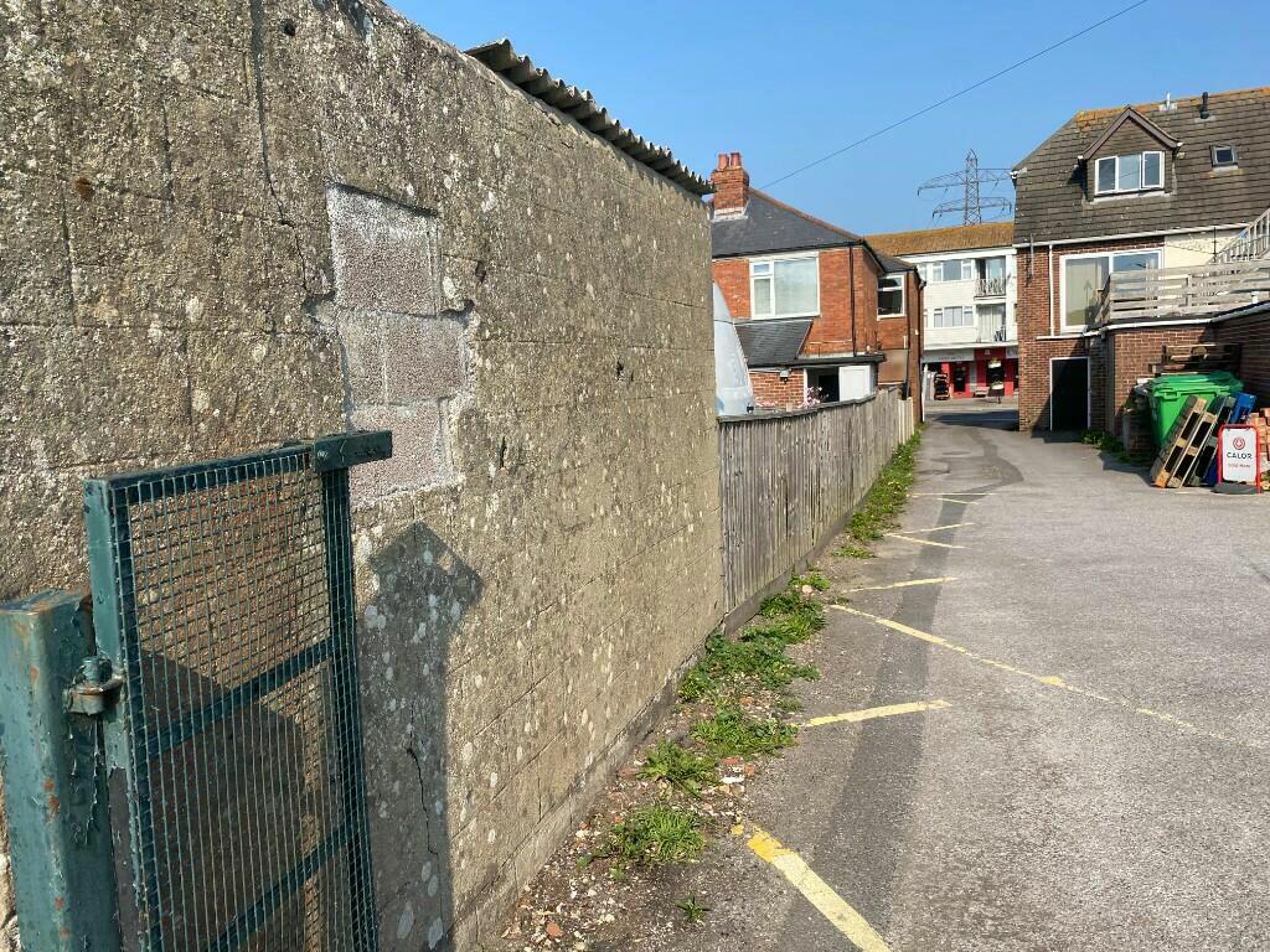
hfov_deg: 67.3
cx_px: 635
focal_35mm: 26
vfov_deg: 53.1
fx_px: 954
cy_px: 476
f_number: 1.8
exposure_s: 1/2571
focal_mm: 4.25
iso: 32
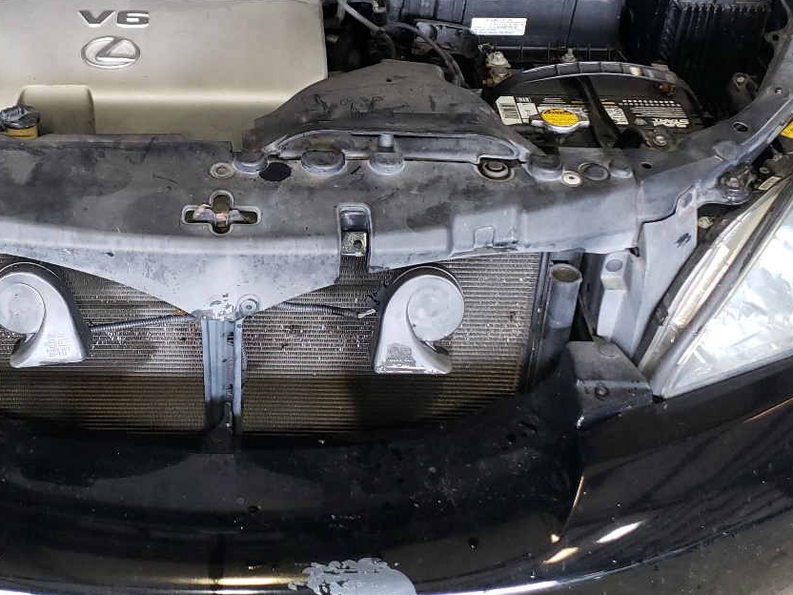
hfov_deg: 37.6
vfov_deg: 28.0
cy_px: 57
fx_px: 1145
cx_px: 234
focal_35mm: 50
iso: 137
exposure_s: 1/60.2
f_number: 1.5
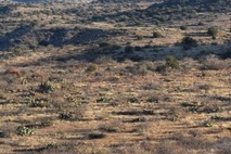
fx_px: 1988
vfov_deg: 4.4
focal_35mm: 310
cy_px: 164
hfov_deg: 6.6
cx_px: 291
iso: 200
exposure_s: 1/160
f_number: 11
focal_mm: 55
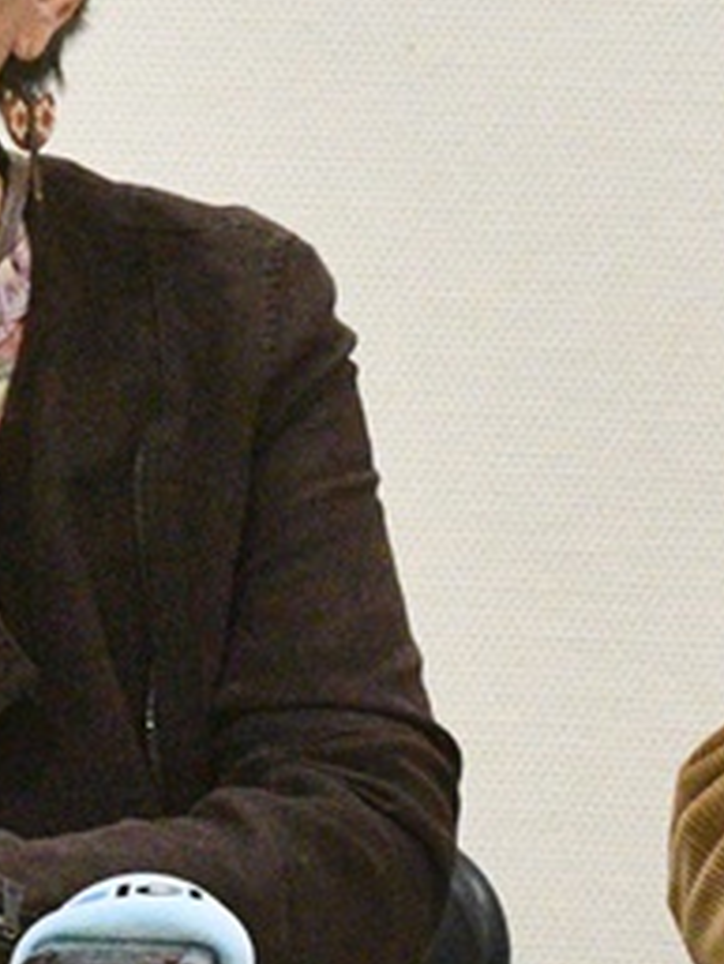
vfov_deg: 4.2
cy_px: 531
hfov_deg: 3.2
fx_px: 13152
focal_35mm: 472
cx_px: 32
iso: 16000
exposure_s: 1/320
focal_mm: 72
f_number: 9
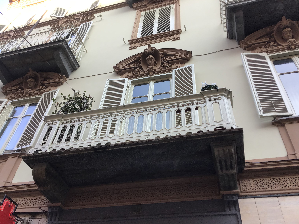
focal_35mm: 31
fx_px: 268
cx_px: 150
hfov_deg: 58.4
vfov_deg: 45.4
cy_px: 112
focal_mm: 3.3
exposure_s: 1/100
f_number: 2.4
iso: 25
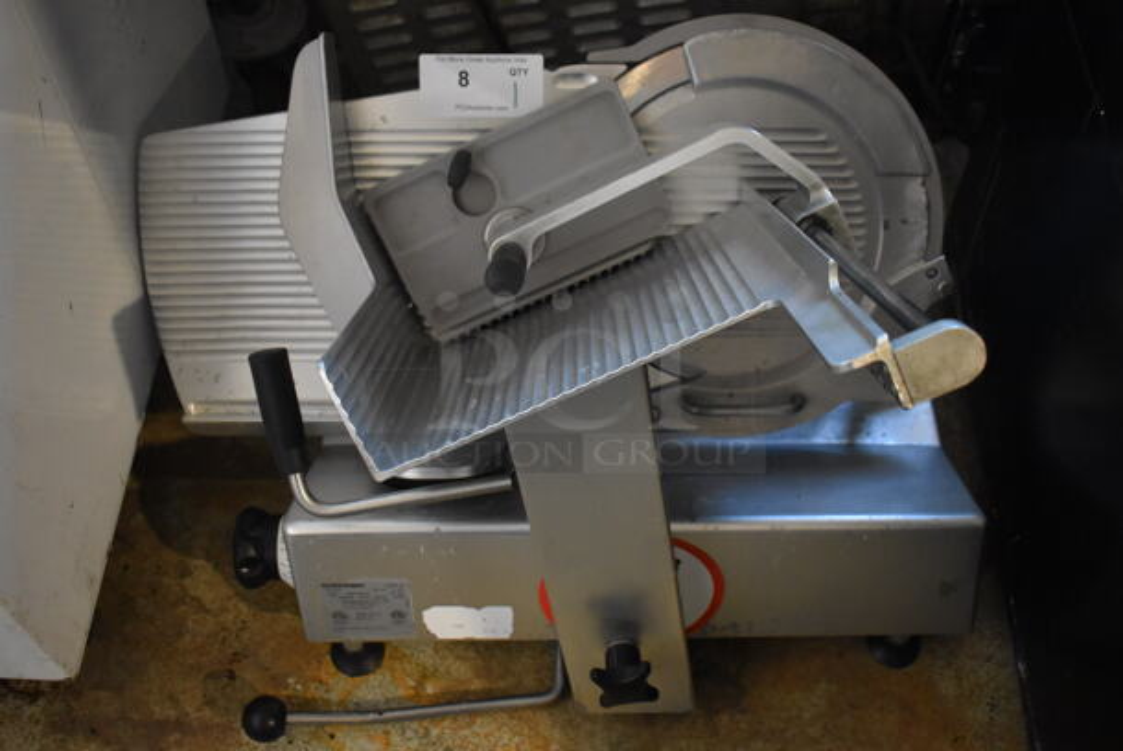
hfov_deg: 51.2
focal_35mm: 38
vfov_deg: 35.6
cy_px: 376
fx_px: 1171
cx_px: 562
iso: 3600
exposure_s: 1/125
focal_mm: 25
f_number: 4
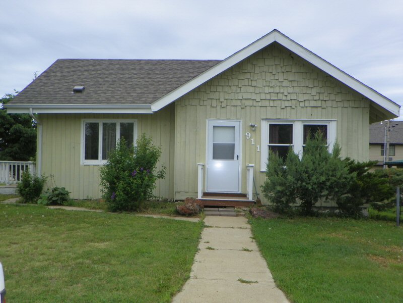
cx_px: 202
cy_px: 152
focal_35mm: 40
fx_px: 466
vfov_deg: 36.0
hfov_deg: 46.8
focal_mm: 7.1
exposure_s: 1/320
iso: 64
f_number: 4
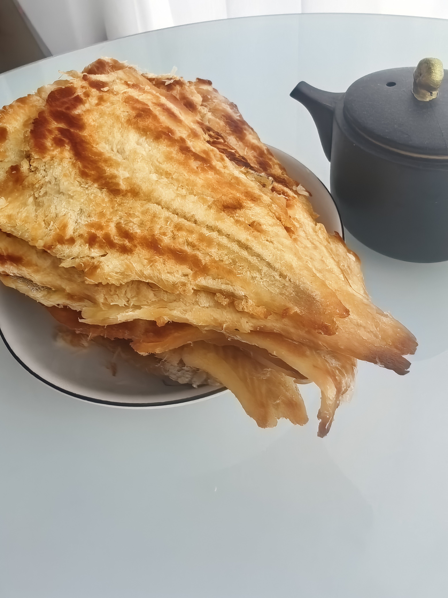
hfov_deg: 51.4
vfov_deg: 65.3
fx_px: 466
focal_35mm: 27
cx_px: 224
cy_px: 299
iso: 125
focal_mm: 1.76
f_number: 2.2
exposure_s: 1/100
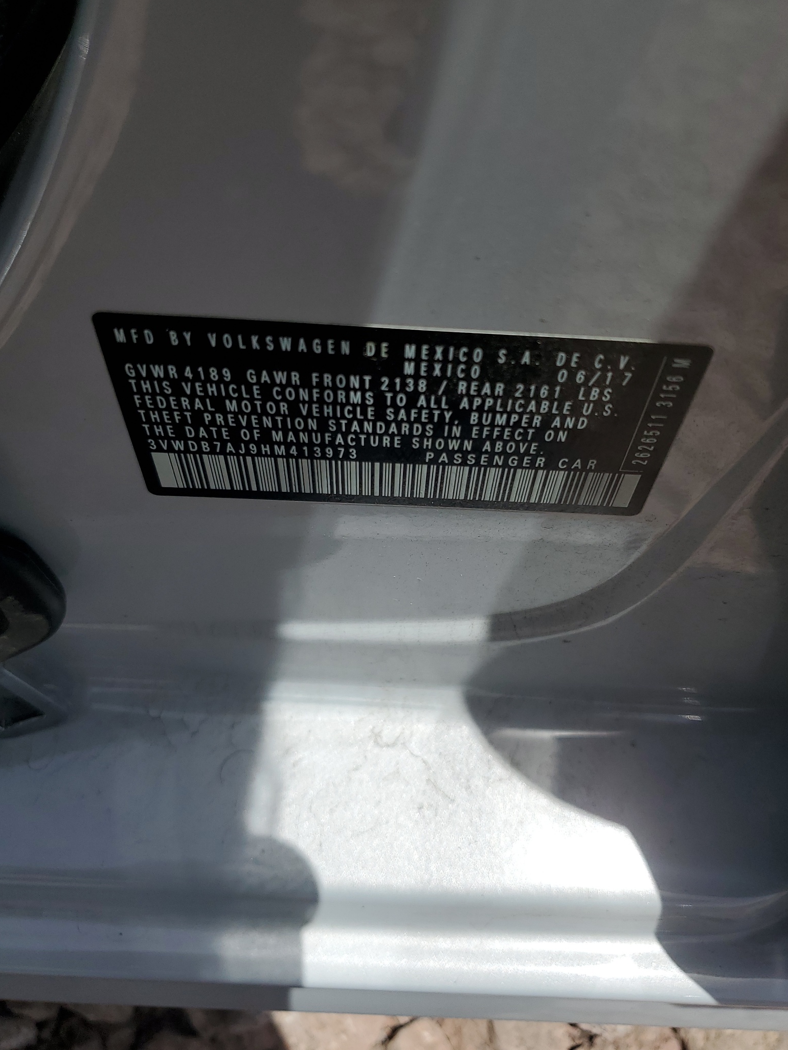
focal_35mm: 27
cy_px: 536
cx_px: 403
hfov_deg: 51.4
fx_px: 819
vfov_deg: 65.3
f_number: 1.5
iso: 50
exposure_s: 1/5000
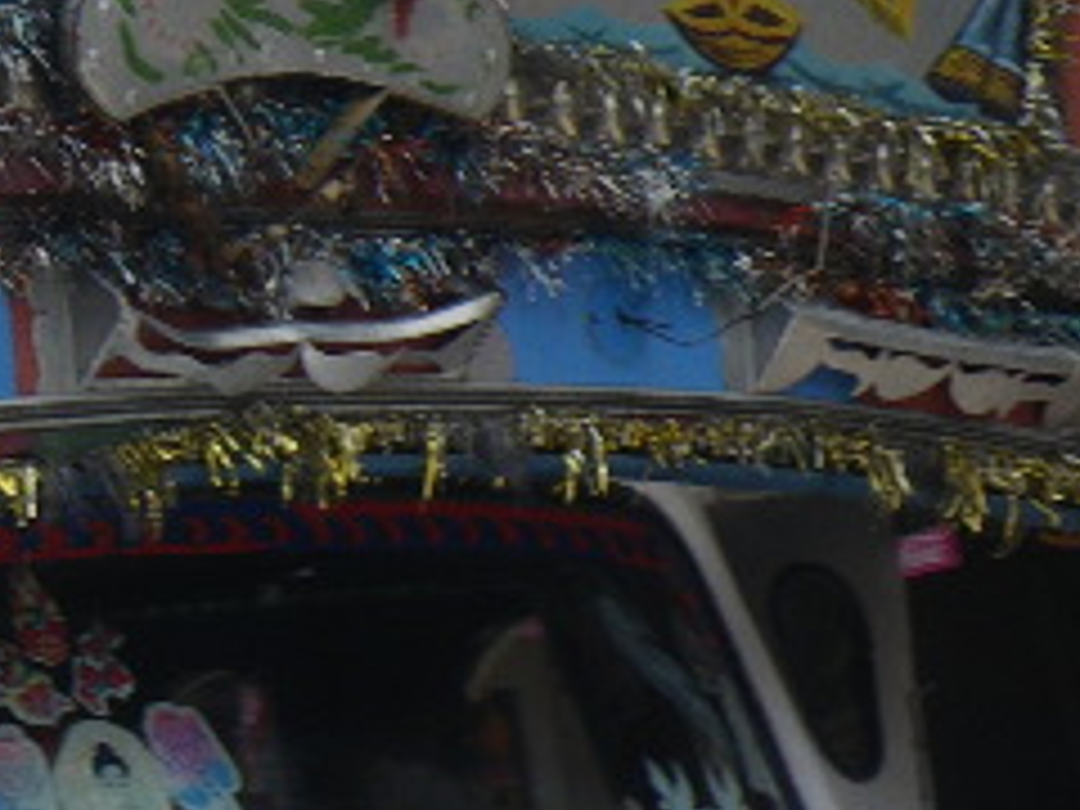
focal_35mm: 121
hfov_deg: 15.5
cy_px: 558
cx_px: -308
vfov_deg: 12.2
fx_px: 3775
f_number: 3.8
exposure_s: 1/320
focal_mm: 6.1
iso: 50
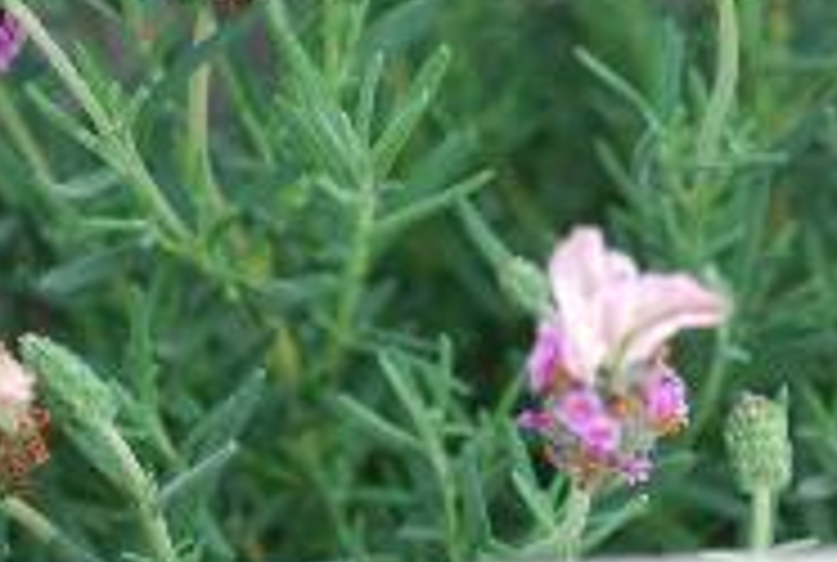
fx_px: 3449
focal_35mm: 148
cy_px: 67
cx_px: 662
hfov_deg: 13.8
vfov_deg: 9.3
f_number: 5.3
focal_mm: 46
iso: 360
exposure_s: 1/60
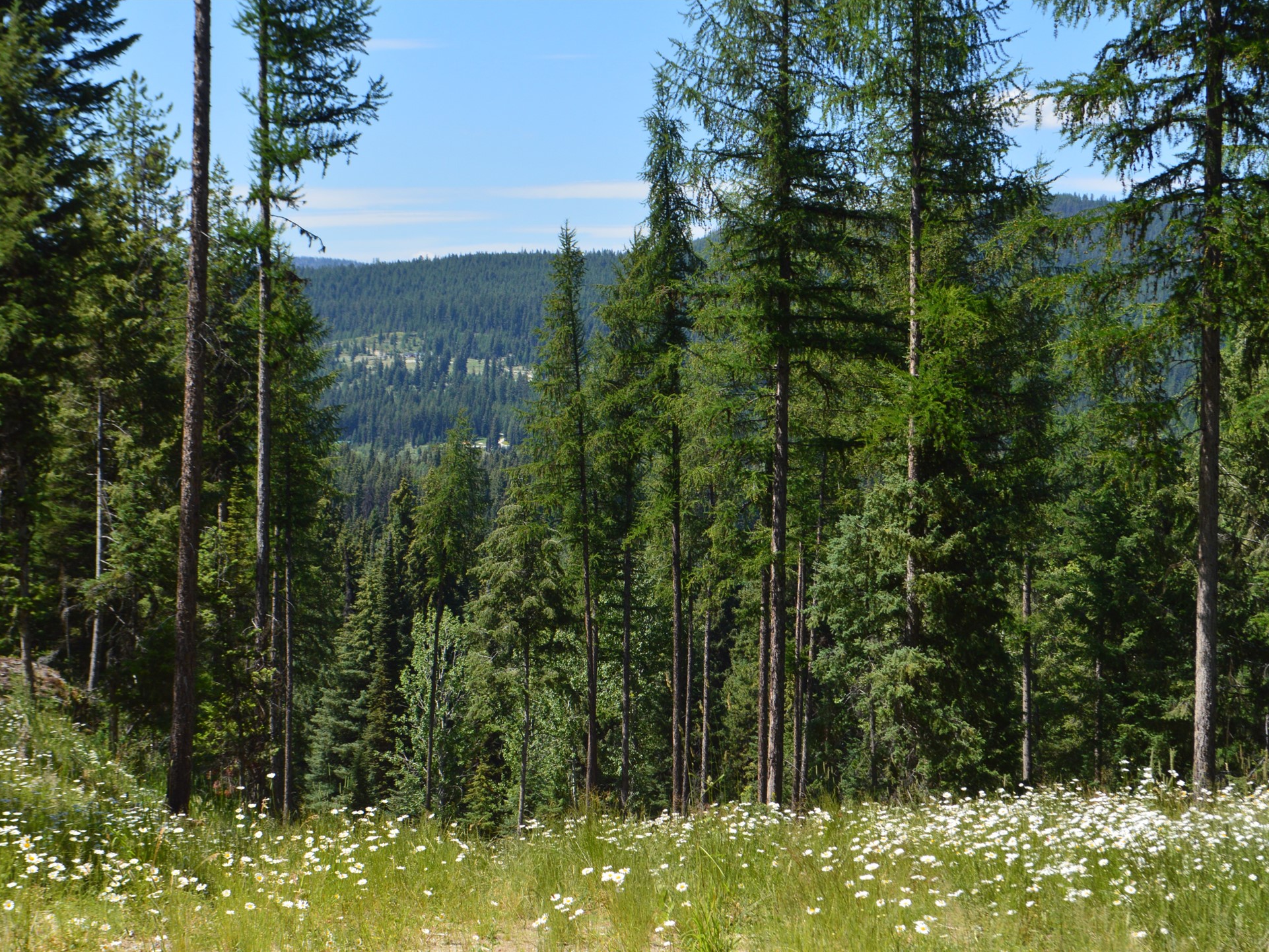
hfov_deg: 26.0
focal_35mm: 75
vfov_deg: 19.6
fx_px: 2750
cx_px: 597
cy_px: 476
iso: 400
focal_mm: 46
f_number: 11
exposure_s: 1/400
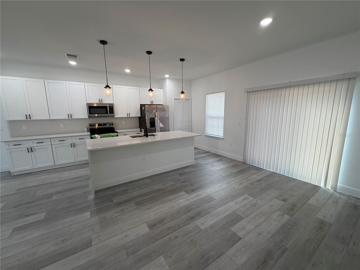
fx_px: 146
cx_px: 180
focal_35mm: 14
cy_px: 135
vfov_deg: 85.7
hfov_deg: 102.1
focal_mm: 2.22
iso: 125
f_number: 2.2
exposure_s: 1/120
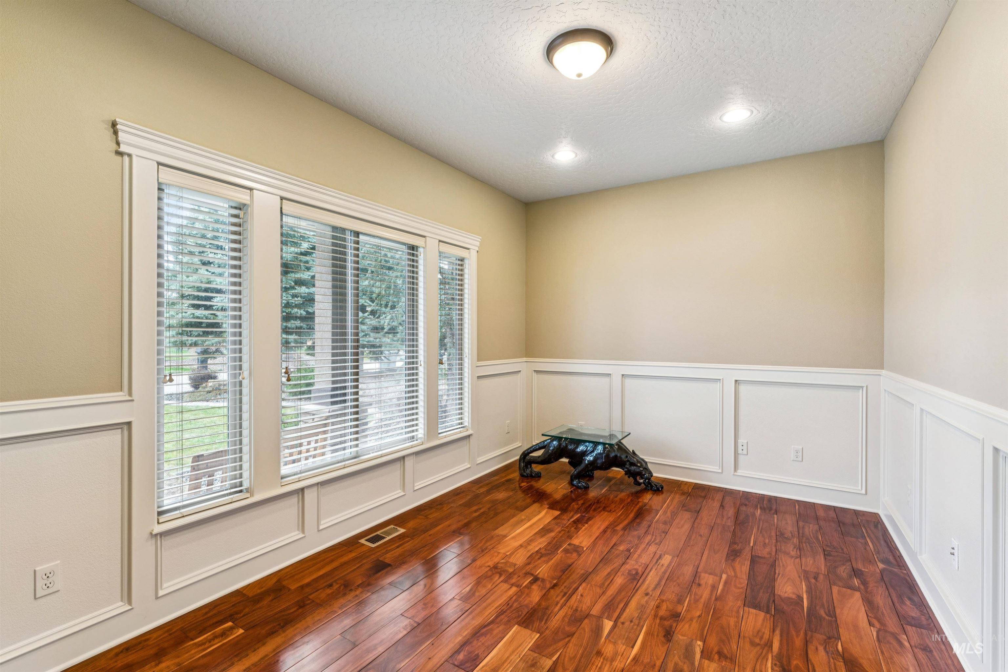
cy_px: 336
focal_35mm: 16
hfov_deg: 97.1
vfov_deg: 74.1
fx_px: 445
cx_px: 504
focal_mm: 15.9
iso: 400
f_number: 13
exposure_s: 1/8
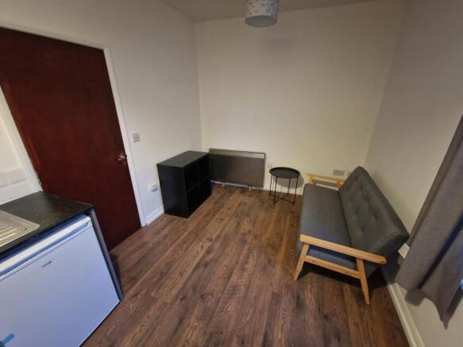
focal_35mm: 13
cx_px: 232
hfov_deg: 106.2
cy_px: 174
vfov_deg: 89.9
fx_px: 174
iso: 1000
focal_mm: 2.2
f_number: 2.2
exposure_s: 1/25
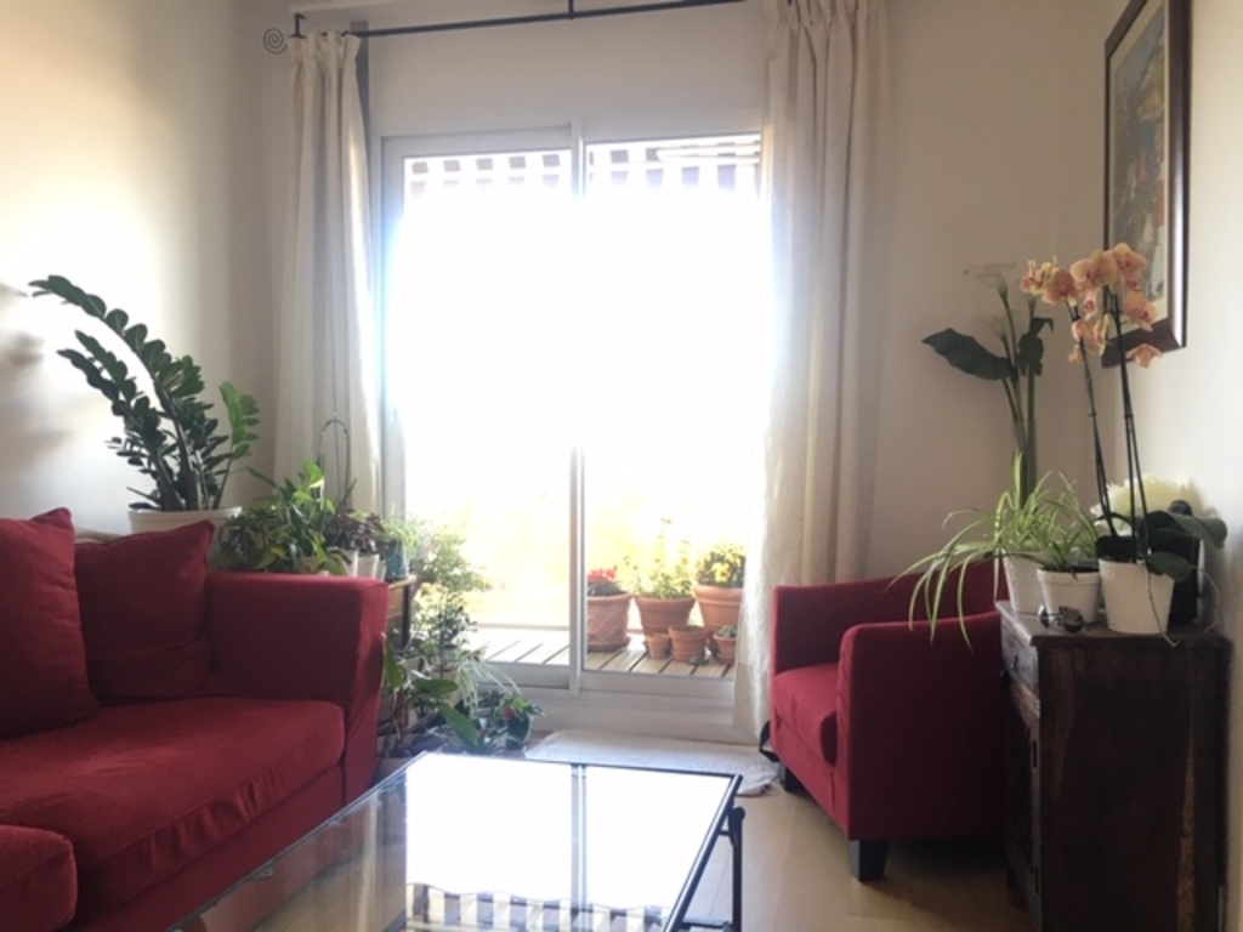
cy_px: 466
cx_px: 622
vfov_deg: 48.2
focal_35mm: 29
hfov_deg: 61.7
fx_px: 1041
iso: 50
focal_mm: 4.15
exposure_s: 1/33
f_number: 2.2
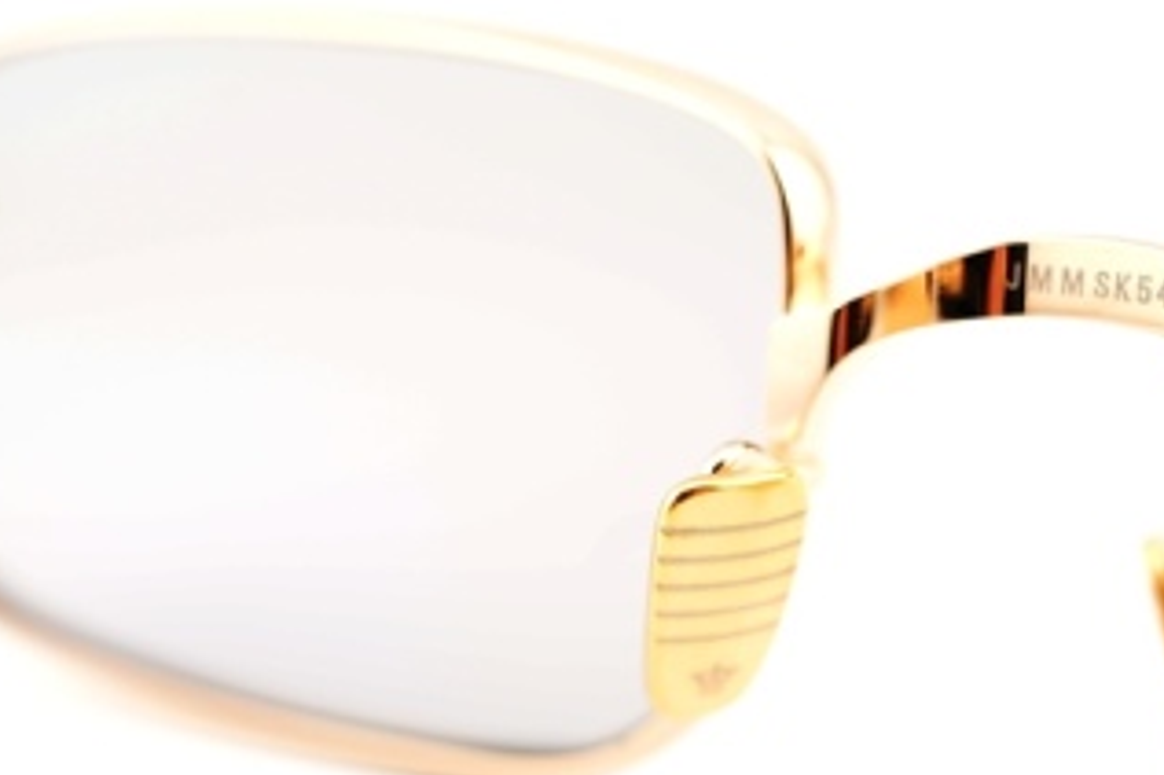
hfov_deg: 20.1
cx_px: 327
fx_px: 3264
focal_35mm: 101
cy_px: 646
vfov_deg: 13.5
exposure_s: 1/80
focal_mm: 50
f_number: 3.5
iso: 100
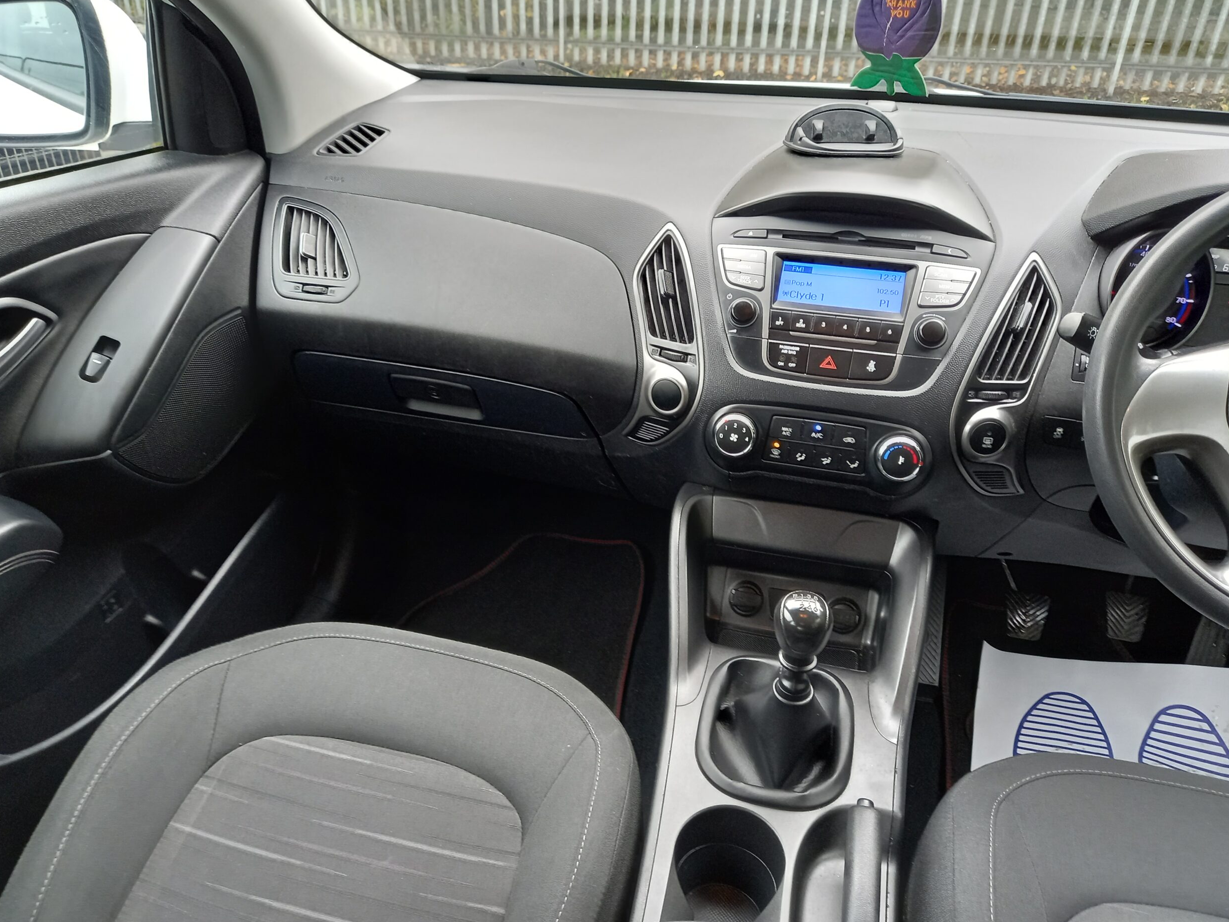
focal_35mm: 26
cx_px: 605
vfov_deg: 53.1
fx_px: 923
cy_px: 453
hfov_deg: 67.3
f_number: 2
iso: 200
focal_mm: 4.6
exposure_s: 1/30
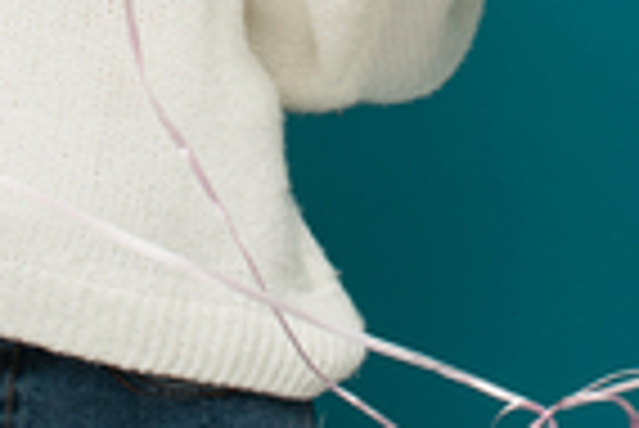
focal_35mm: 351
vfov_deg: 3.8
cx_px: 461
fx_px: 6237
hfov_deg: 5.9
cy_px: -836
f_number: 8
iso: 80
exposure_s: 1/200
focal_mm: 50
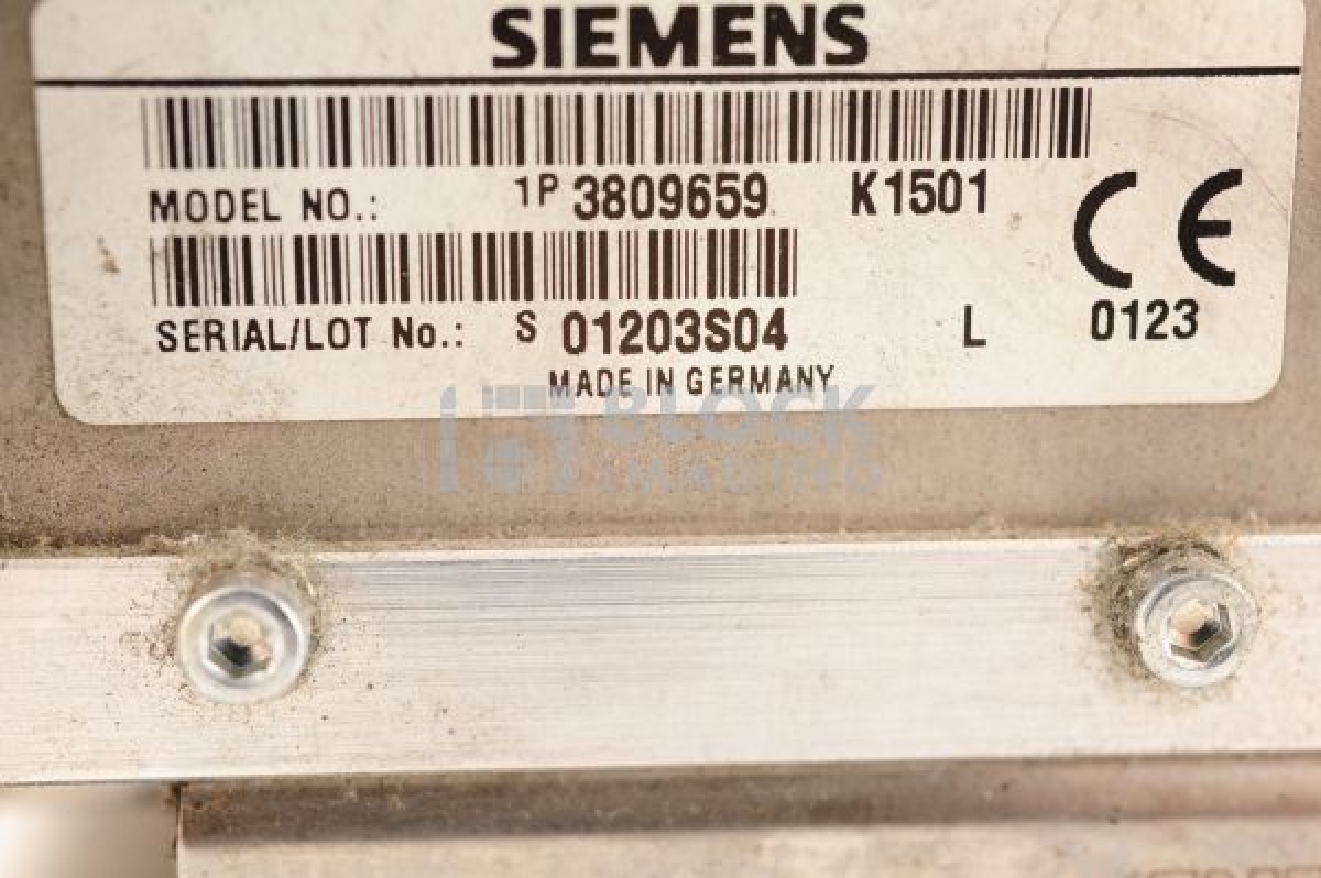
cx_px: 660
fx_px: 1833
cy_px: 439
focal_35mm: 50
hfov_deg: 39.6
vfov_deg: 26.9
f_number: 9
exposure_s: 1/125
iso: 1600
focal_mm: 50
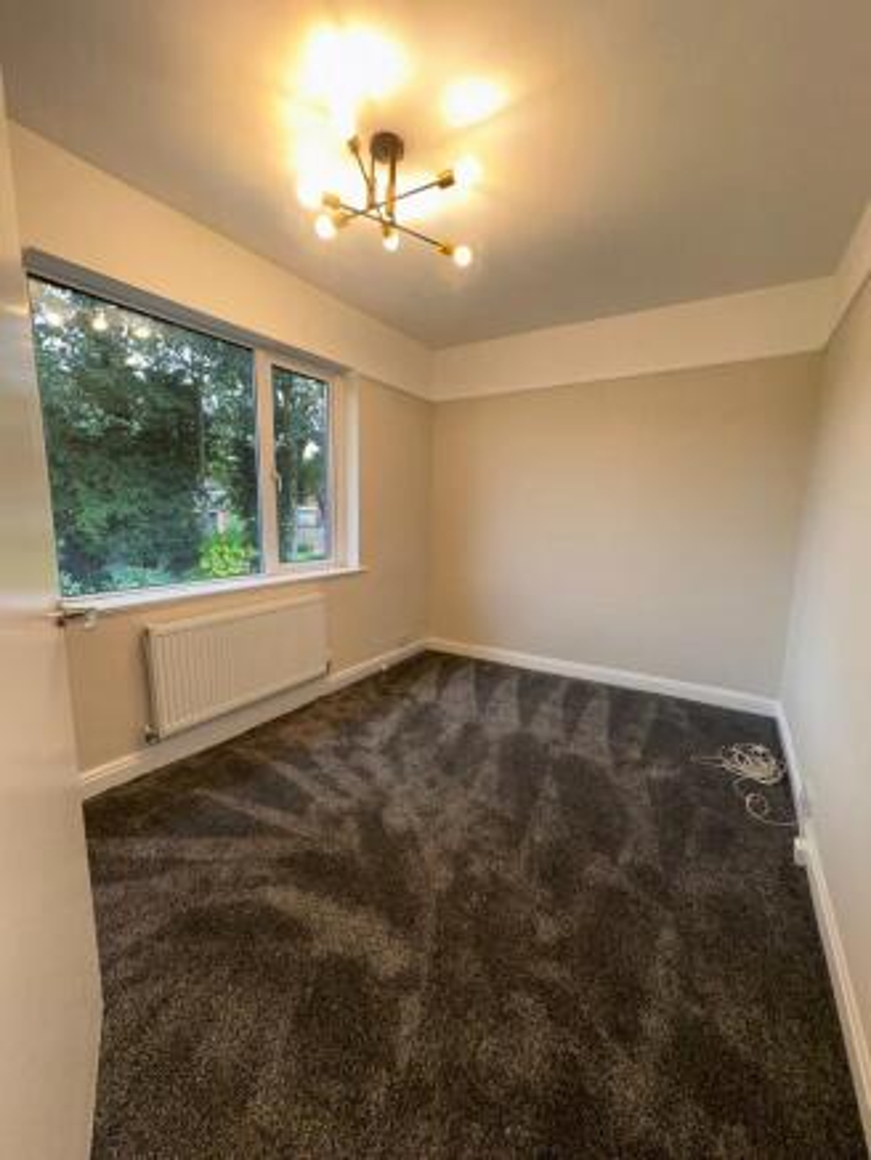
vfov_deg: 102.0
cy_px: 580
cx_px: 436
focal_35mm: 14
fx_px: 469
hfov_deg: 85.7
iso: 80
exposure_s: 1/100
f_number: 2.2
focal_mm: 2.22
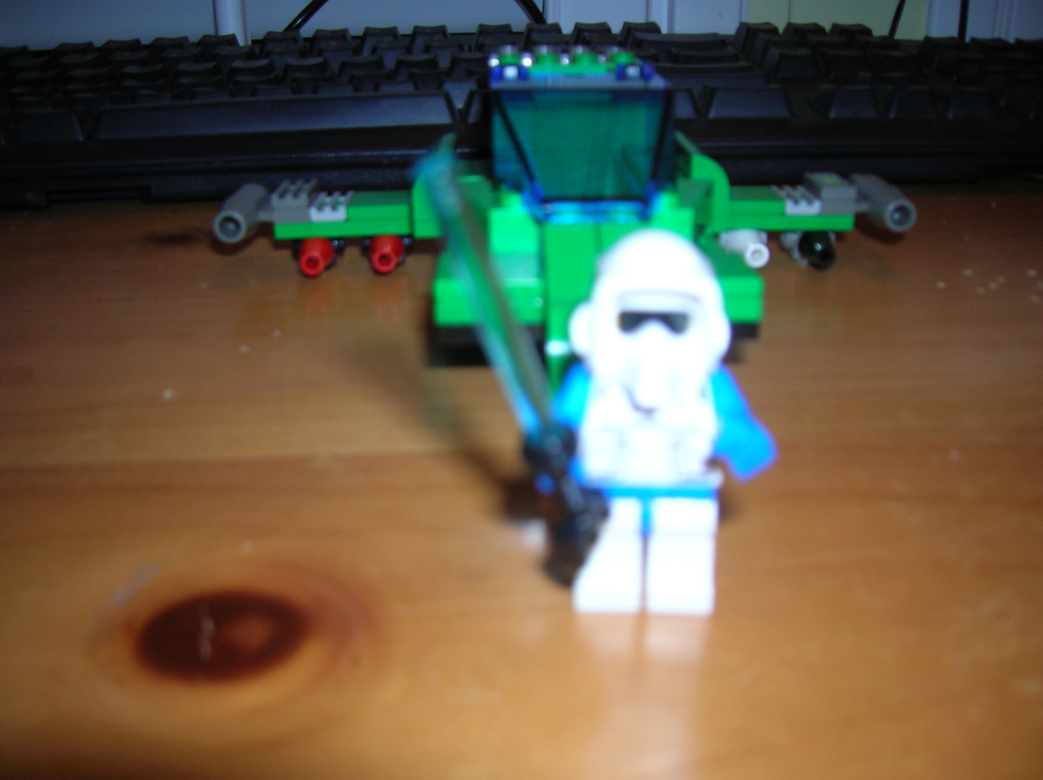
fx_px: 1024
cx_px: 522
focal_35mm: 34
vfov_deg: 41.7
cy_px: 390
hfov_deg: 54.0
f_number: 2.9
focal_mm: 5.7
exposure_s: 1/60.1
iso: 50
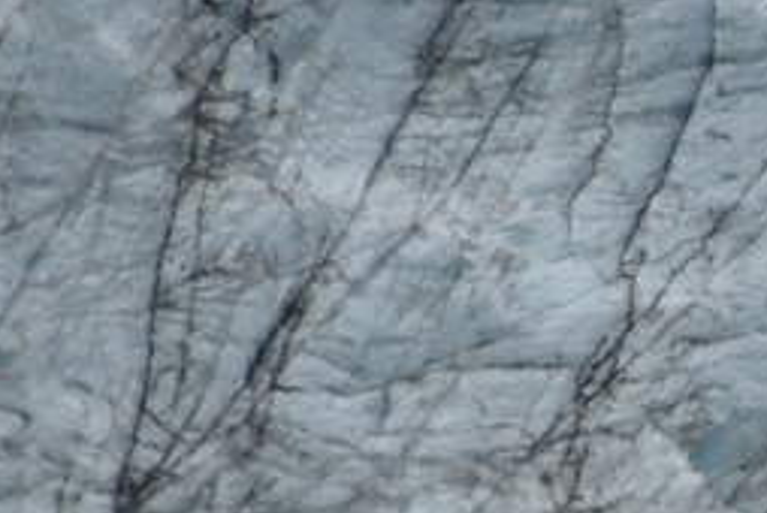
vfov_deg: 1.1
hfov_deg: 1.6
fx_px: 26854
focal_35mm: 1259
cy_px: 872
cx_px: 1075
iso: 280
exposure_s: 1/500
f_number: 5.6
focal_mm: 250
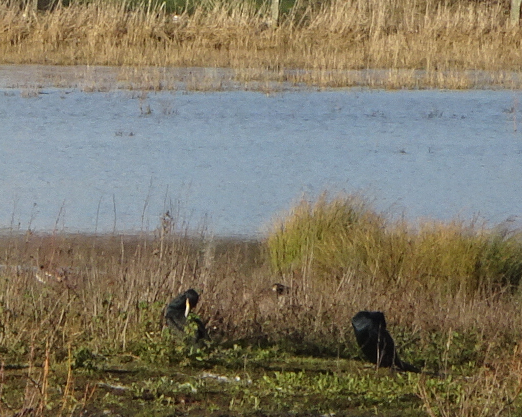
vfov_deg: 1.2
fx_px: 19555
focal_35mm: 1266
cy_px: -309
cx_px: -92
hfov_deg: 1.5
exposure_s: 1/250
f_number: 6.3
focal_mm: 46.32
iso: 80
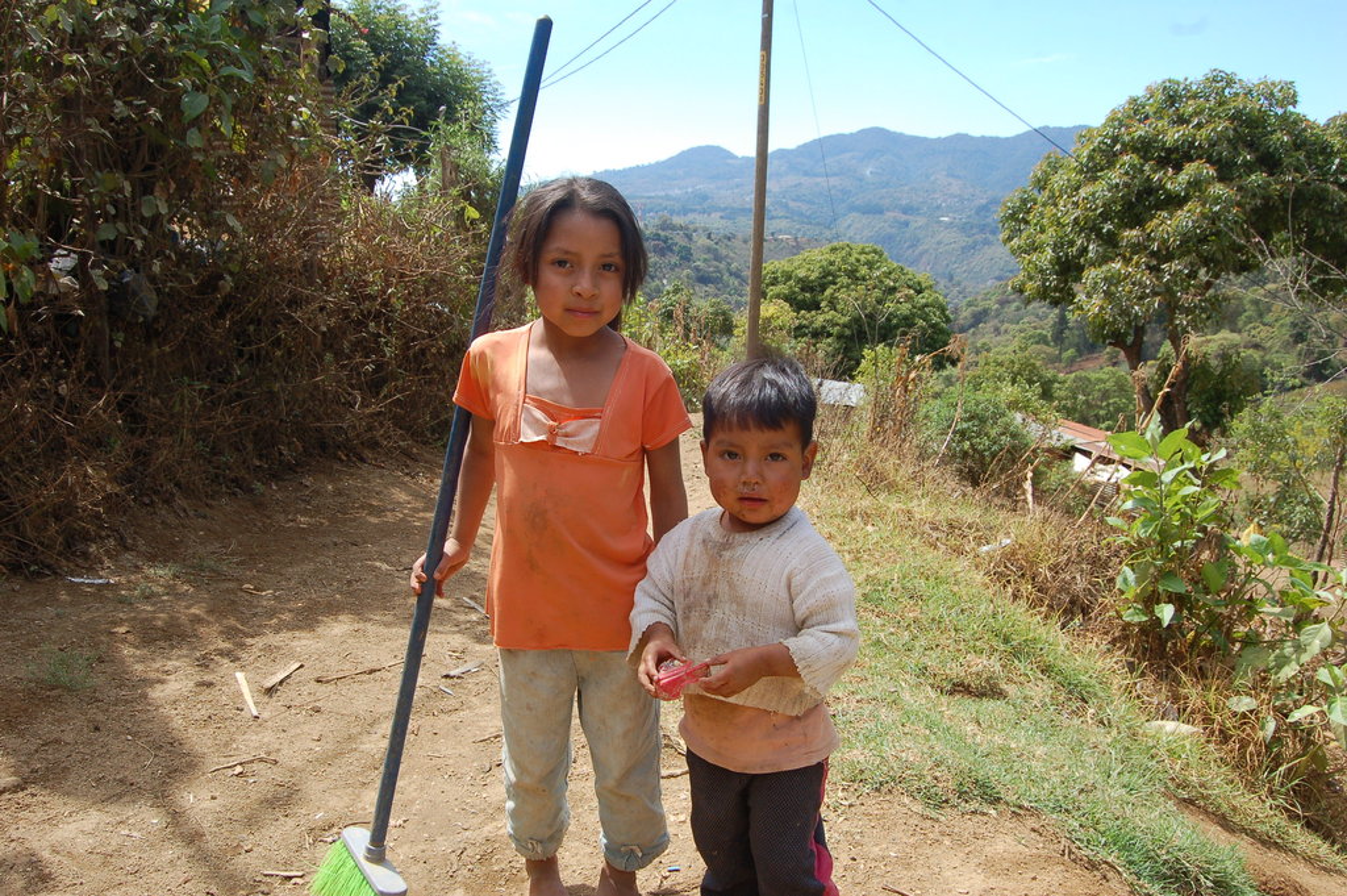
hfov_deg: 64.6
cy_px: 448
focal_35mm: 28
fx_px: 1065
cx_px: 674
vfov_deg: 45.6
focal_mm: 19
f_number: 10
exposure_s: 1/250
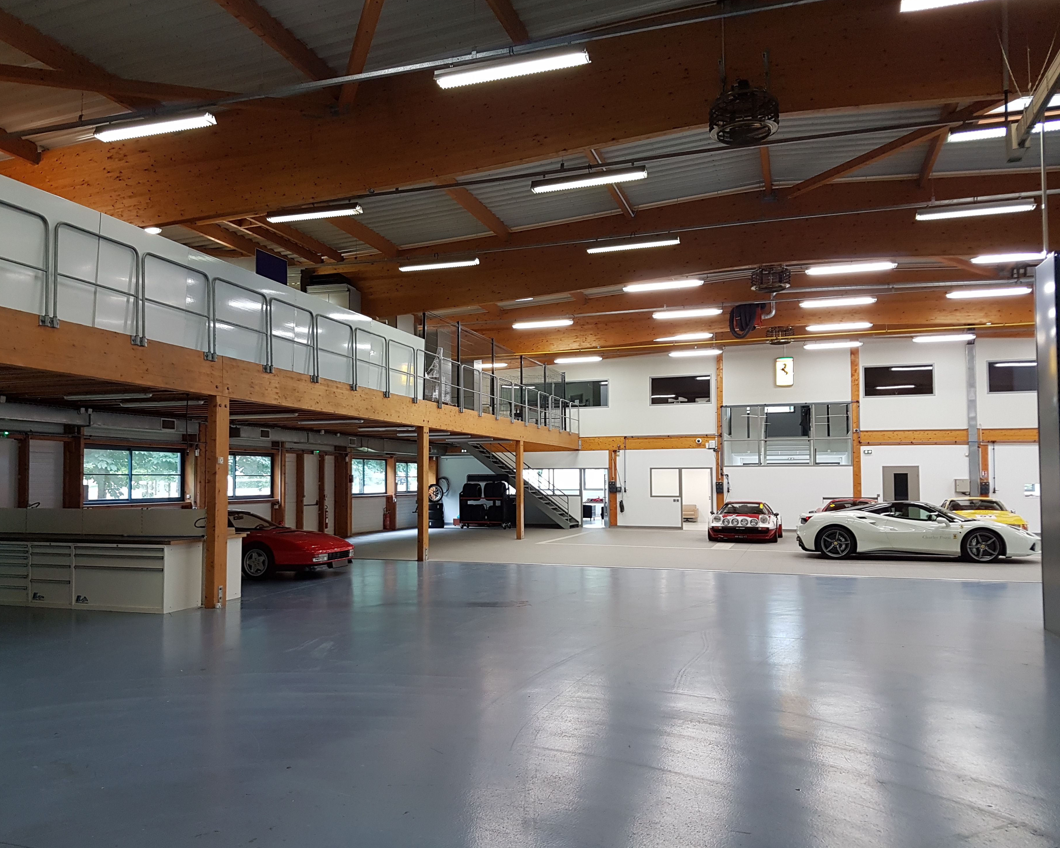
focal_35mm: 28
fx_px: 879
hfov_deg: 62.1
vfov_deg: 51.5
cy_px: 421
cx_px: 490
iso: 100
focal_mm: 4.2
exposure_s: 1/50
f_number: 1.7
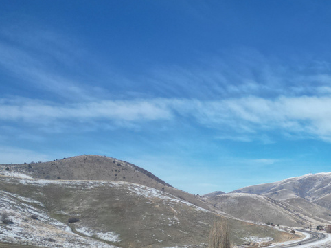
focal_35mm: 51
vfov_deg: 27.6
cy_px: 218
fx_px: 487
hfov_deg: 34.7
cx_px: 315
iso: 100
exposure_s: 1/4000
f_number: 1.7
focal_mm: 6.72
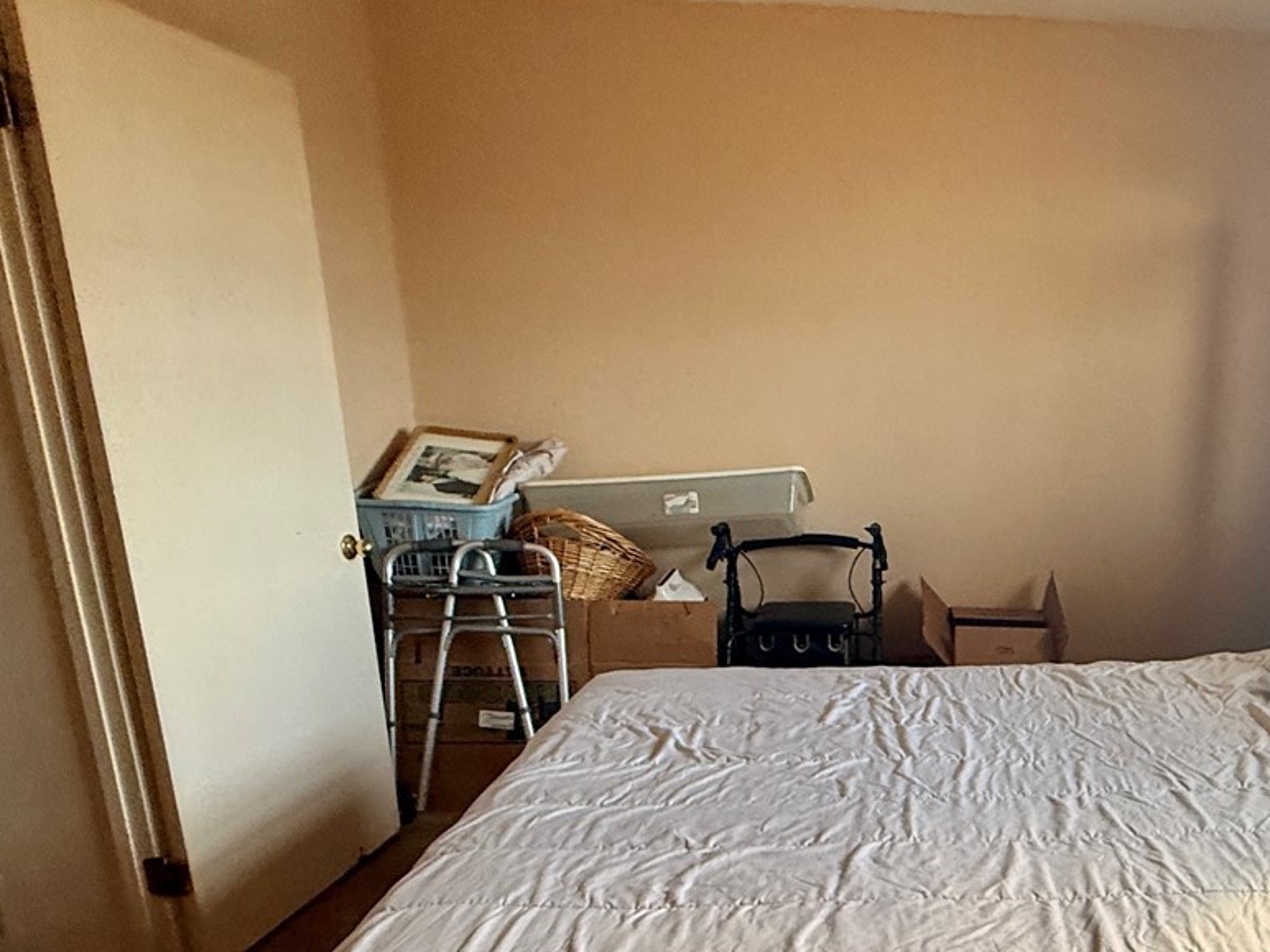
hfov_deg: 57.9
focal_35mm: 29
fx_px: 1064
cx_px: 980
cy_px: 661
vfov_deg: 47.2
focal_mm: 2.22
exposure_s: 1/99
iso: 200
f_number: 2.2
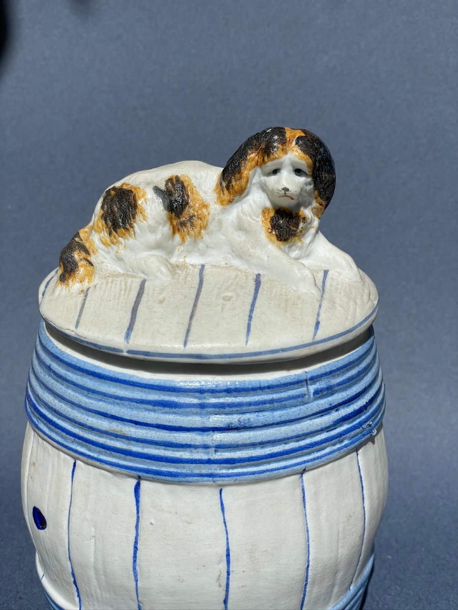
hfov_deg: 28.0
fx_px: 917
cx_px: 229
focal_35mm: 52
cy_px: 305
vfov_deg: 36.8
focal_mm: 6
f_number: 2
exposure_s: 1/5319
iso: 25
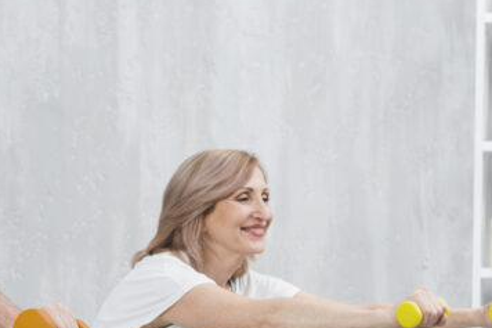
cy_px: 345
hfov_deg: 14.1
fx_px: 1967
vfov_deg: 9.4
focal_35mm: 144
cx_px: 39
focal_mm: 50
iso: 250
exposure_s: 1/100
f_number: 4.5
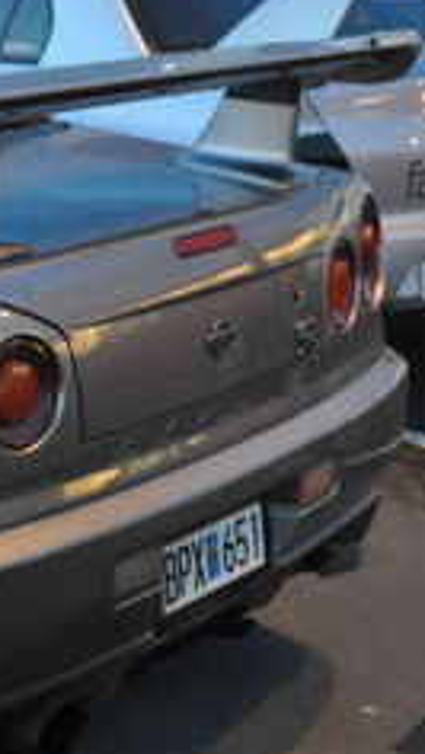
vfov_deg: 24.9
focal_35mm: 85
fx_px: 1700
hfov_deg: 12.8
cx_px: -371
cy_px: 280
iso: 1600
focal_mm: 20
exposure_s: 1/30
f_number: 2.8
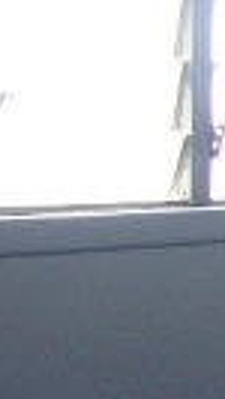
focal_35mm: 184
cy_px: 160
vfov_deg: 11.7
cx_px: 909
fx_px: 1948
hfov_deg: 5.7
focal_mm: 5.8
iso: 54
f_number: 2.8
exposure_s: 1/32.5
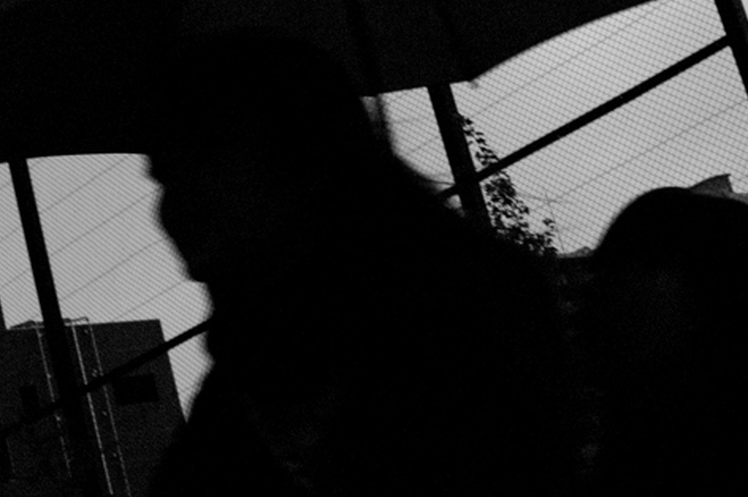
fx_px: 1848
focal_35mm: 89
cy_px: 36
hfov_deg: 22.9
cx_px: 447
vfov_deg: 15.1
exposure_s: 1/320
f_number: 7.1
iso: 800
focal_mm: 24.2
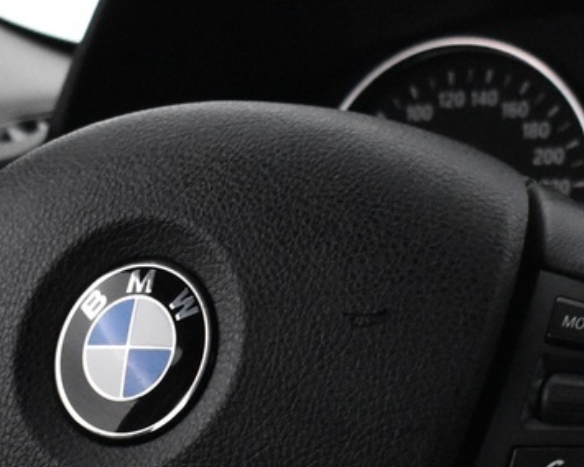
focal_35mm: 186
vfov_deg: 8.3
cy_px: 411
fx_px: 3217
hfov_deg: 10.4
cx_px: 264
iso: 3200
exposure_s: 1/80
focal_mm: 29
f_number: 4.5
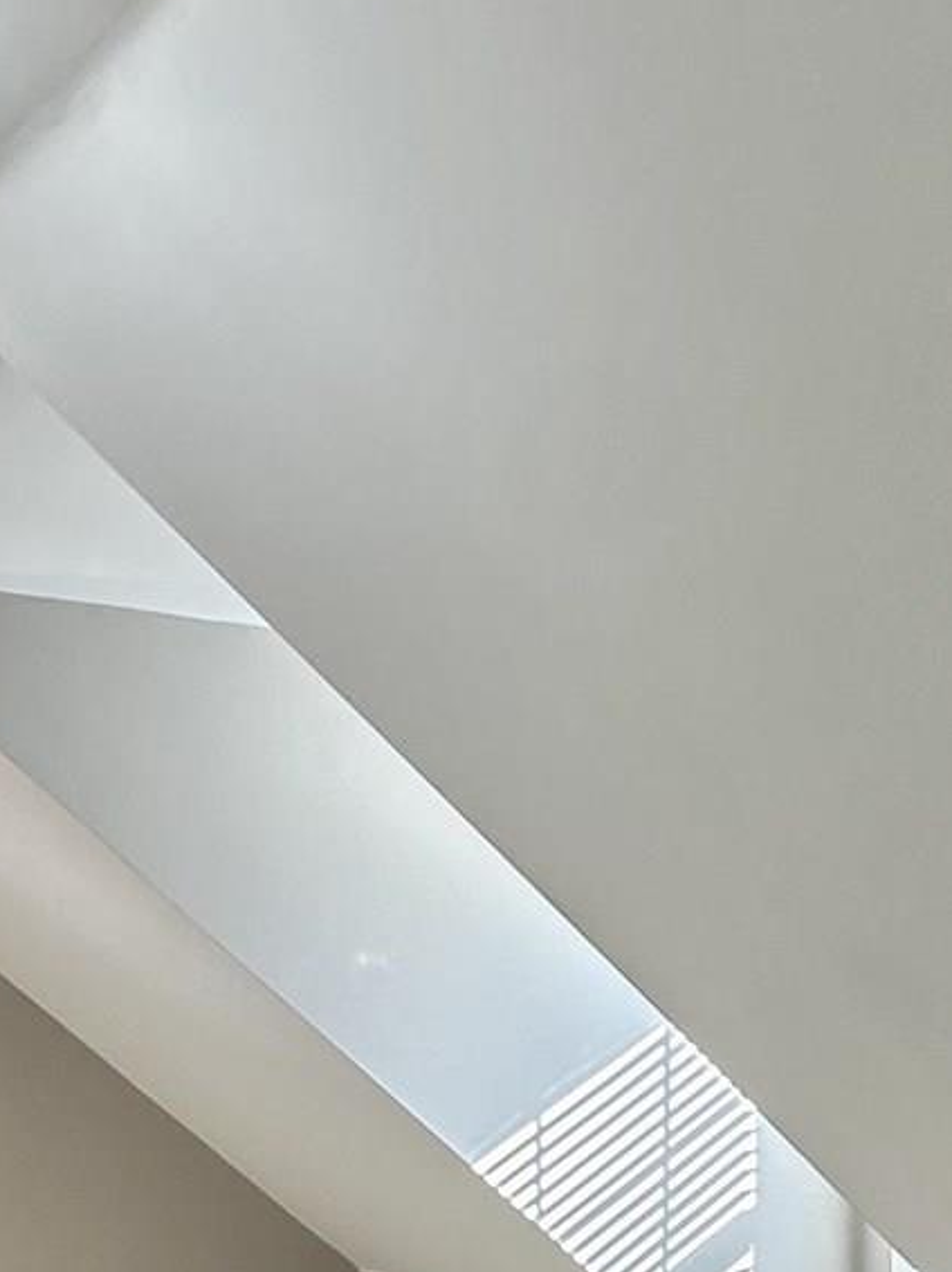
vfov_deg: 31.1
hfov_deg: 24.9
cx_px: 840
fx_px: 2092
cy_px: 1294
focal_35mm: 57
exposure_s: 1/120
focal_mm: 2.22
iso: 125
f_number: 2.2
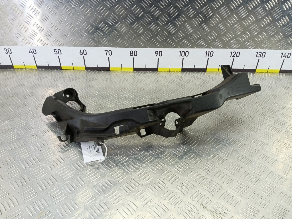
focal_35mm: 23
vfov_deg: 58.9
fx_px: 194
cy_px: 110
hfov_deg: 73.9
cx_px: 146
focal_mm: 4.11
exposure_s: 1/50
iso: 156
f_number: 1.6
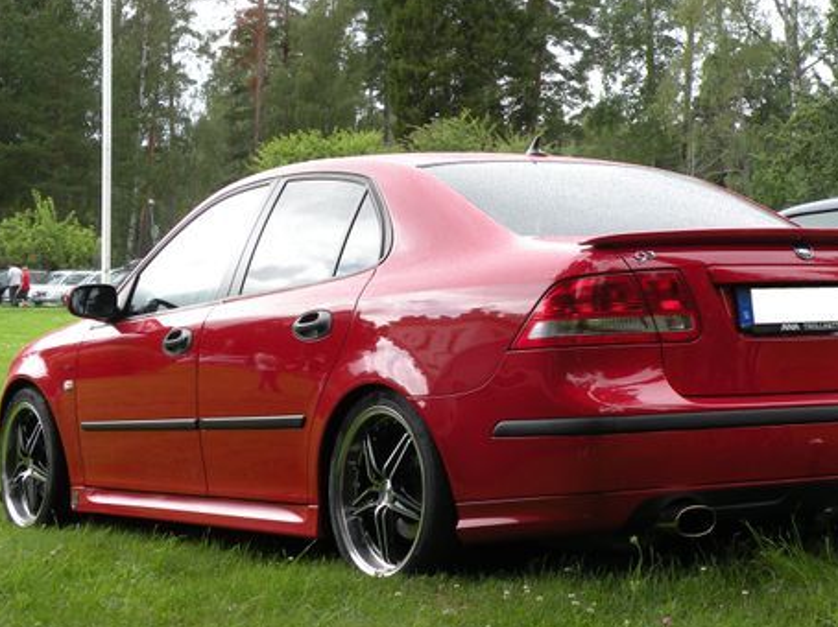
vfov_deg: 18.6
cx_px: 495
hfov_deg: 24.7
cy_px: 343
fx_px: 1911
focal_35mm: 79
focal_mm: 9.8
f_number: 4.5
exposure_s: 1/123
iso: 64
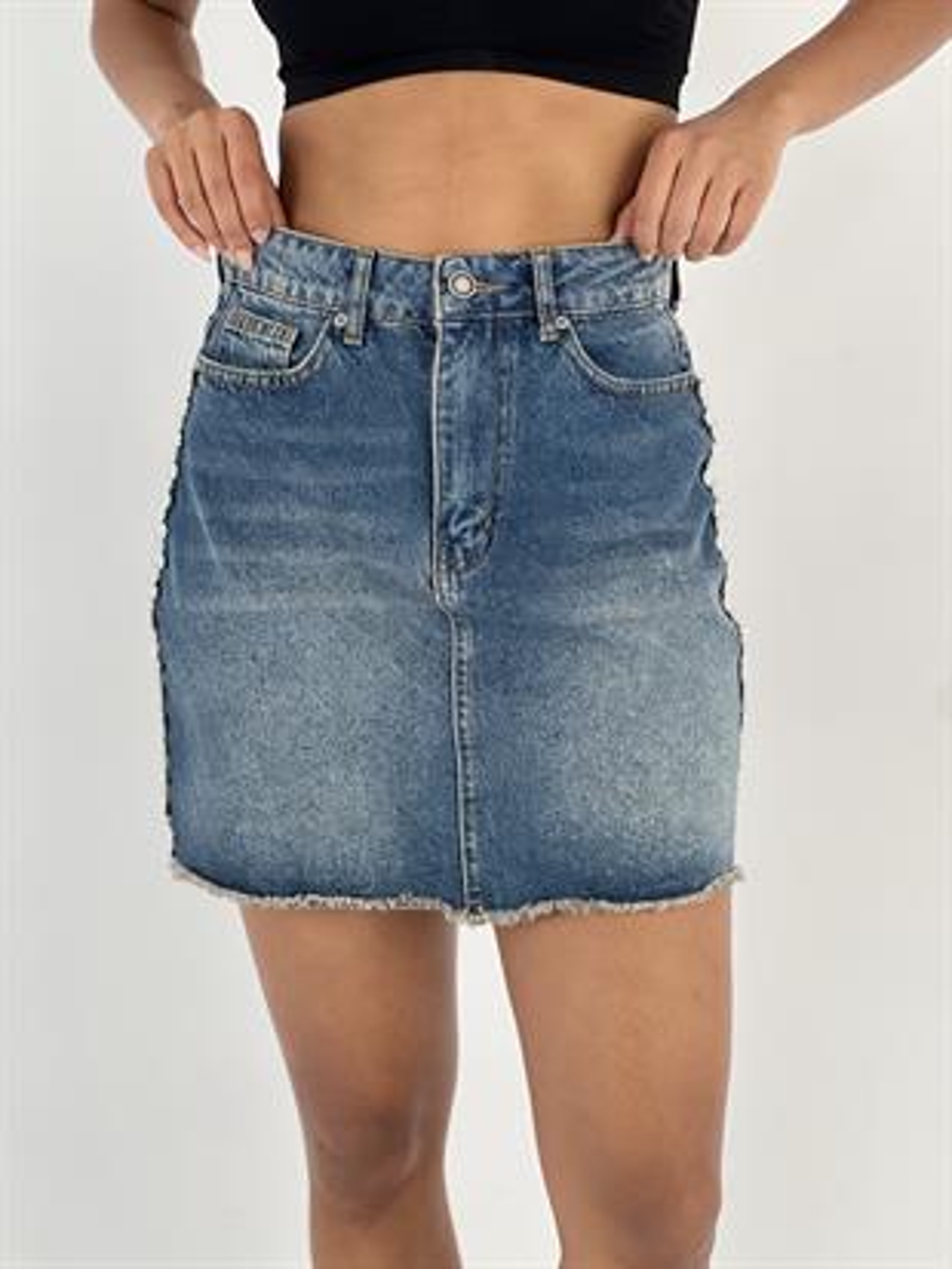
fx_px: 2822
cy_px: 634
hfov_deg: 19.1
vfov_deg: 25.3
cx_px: 476
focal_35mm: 77
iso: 64
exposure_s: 1/100
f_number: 2.8
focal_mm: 9
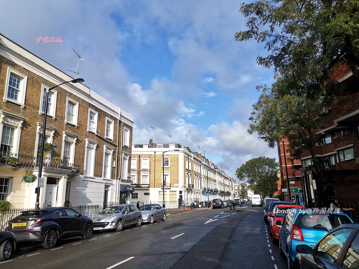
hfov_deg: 65.3
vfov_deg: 51.4
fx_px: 280
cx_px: 180
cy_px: 134
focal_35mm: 27
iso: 50
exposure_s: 1/3636
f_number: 1.8
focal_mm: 4.75
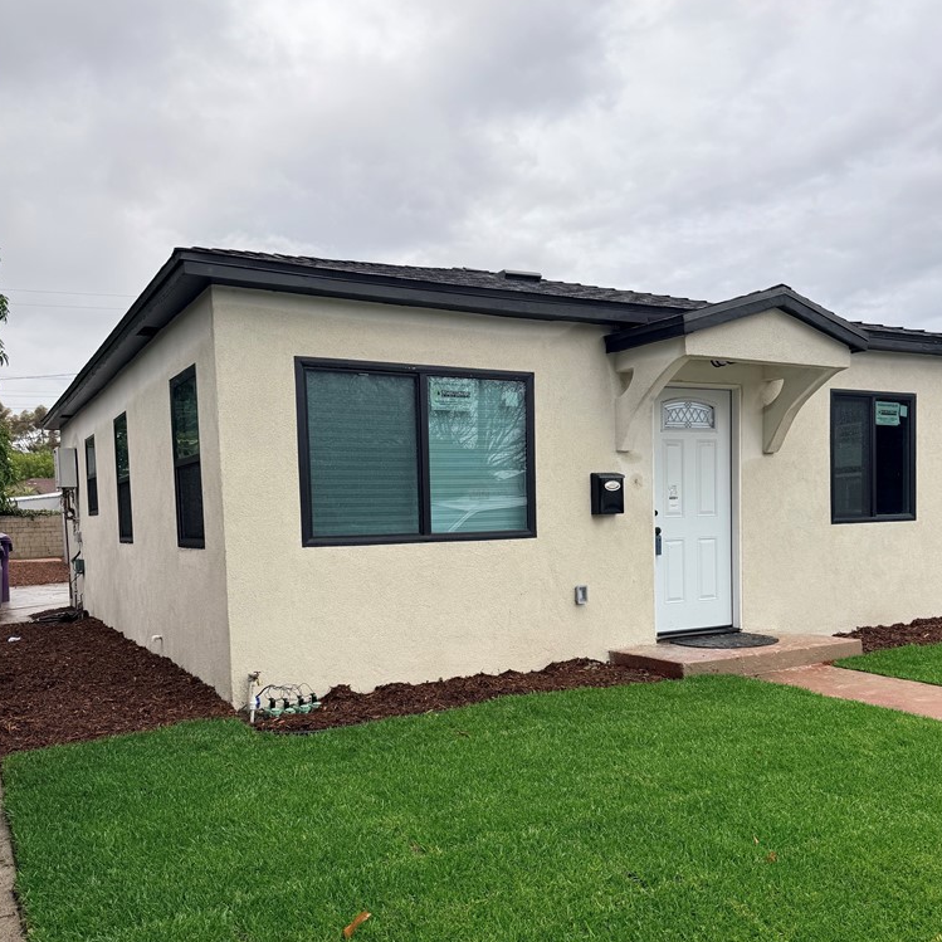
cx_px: 469
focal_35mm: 29
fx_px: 893
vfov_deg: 55.2
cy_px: 570
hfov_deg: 55.6
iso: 80
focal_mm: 6.76
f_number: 1.78
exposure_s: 1/831
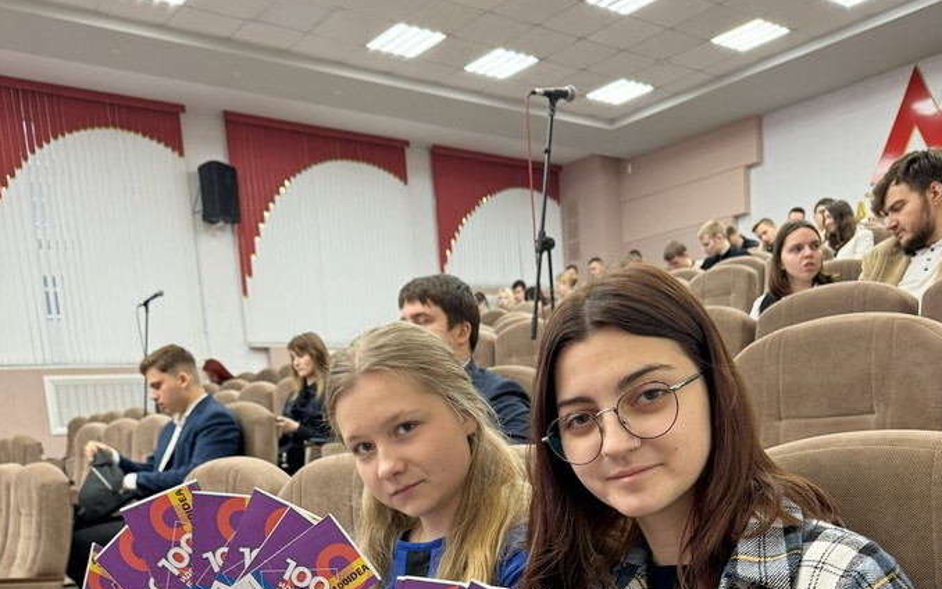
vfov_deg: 33.5
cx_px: 484
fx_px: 899
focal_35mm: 35
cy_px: 577
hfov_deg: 55.3
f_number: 1.78
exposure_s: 1/50
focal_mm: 6.76
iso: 160
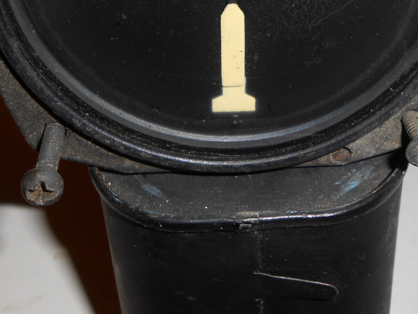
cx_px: 252
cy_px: 1
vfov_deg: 23.1
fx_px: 736
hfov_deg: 31.6
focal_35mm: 61
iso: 80
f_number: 11.9
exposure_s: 1/25
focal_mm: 5.3
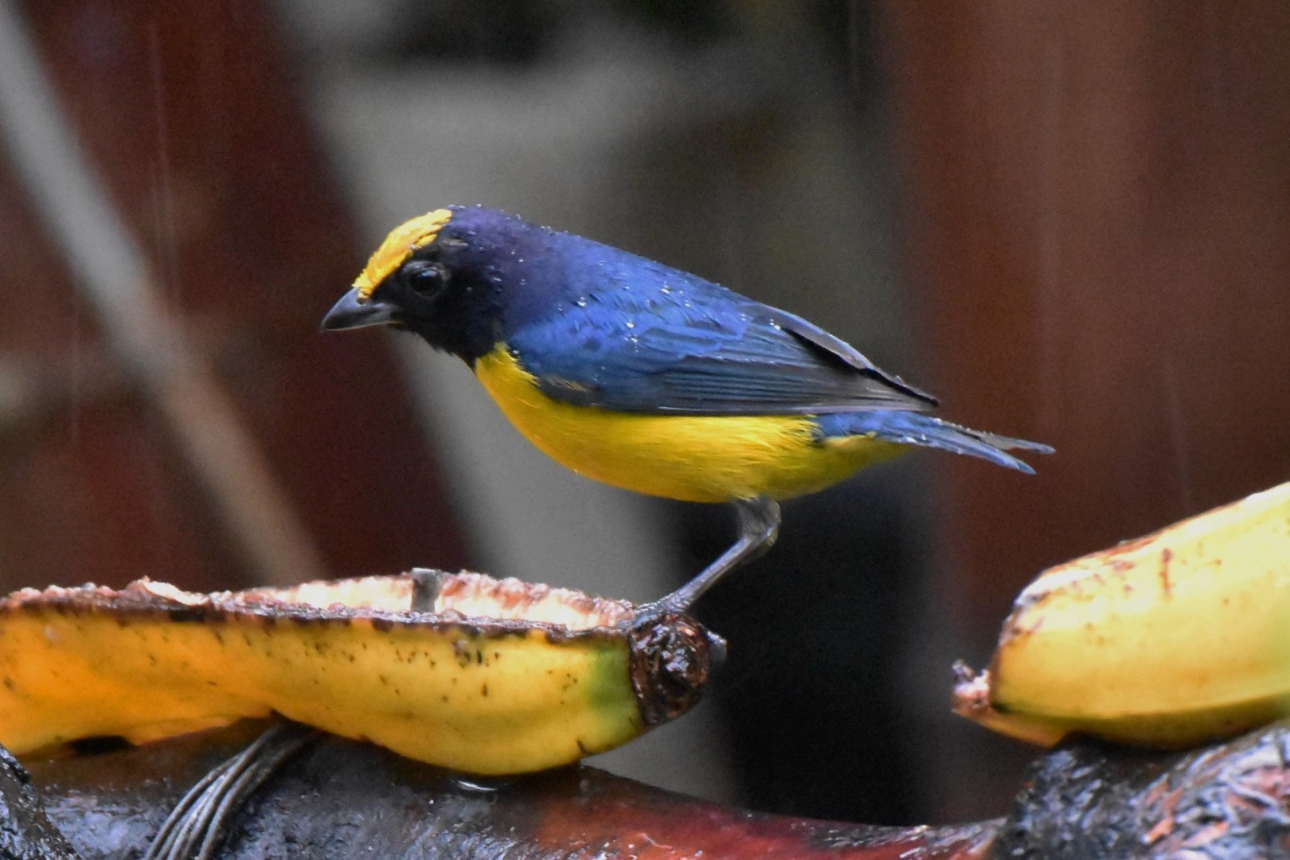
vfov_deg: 3.1
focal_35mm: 450
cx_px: 645
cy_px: 430
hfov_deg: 4.6
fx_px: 16124
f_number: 10
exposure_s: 1/100
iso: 12800
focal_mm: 300
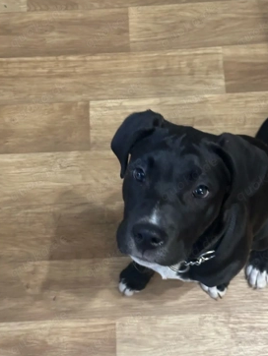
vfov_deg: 36.1
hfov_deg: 27.6
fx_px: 546
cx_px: 135
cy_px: 190
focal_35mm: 53
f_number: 1.78
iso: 500
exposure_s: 1/25
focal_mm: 6.86
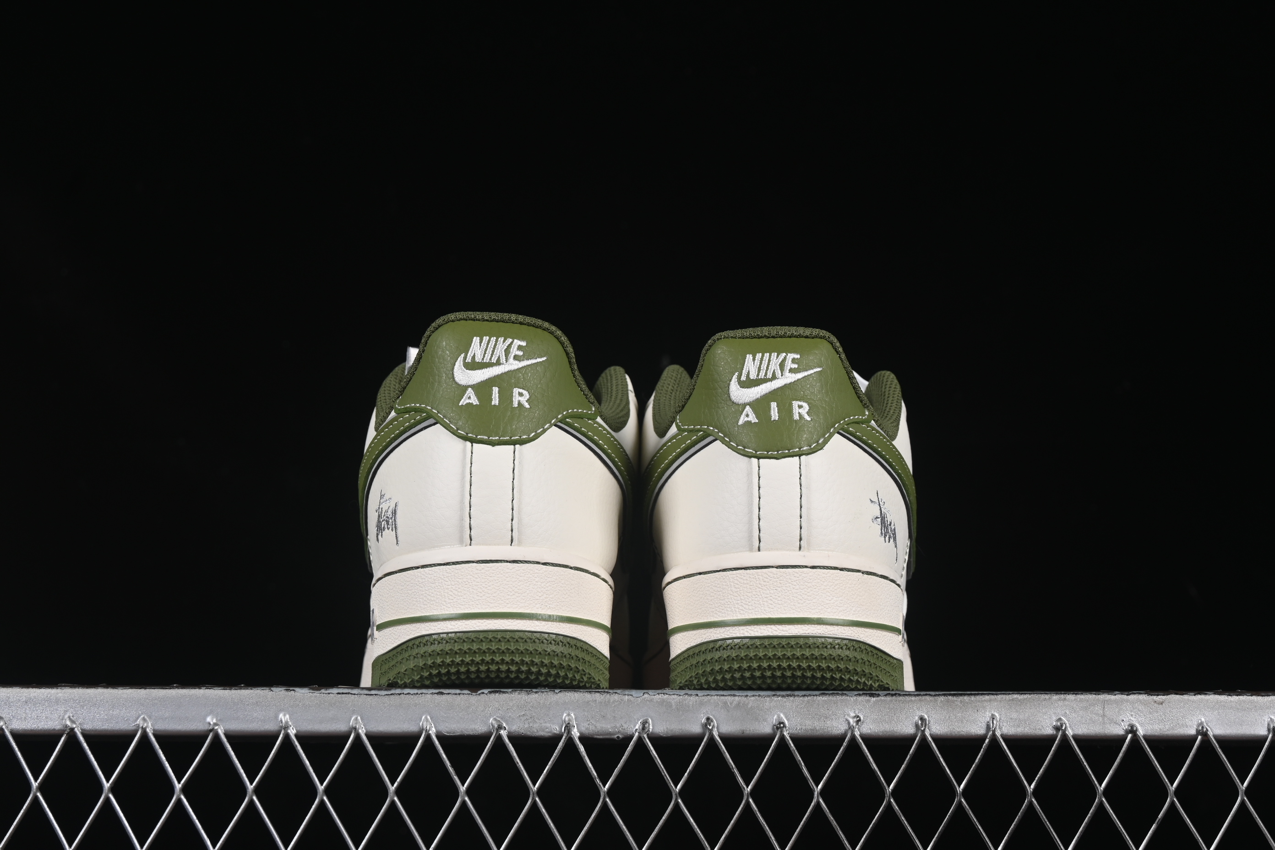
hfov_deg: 27.0
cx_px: 638
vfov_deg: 18.2
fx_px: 2656
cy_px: 425
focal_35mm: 75
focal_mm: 50
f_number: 8
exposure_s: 1/80
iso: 160
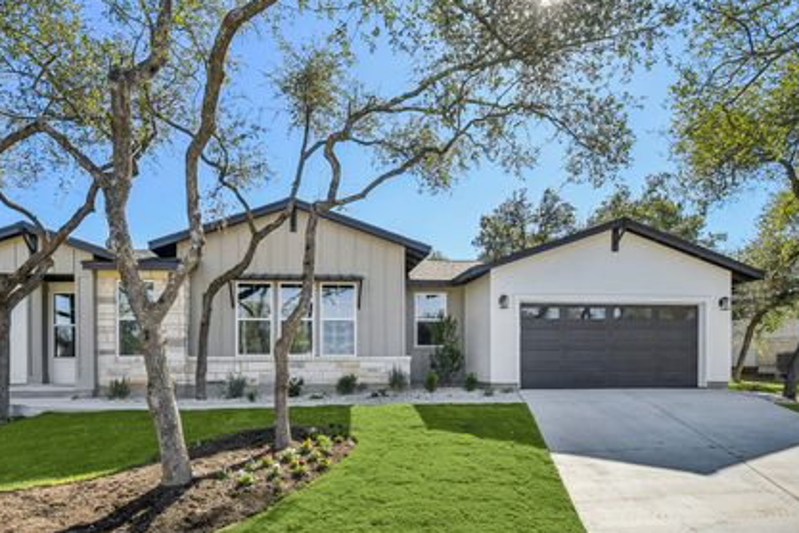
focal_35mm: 18
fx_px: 399
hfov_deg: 89.5
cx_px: 349
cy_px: 292
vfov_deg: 67.2
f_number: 8
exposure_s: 1/800
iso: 400
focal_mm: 10
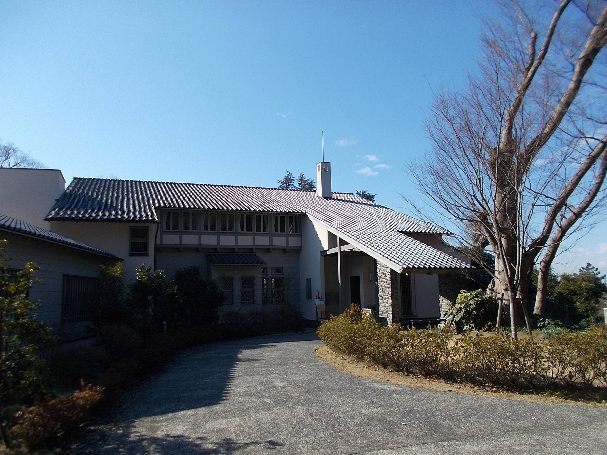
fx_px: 456
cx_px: 304
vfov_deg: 53.1
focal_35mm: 26
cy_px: 228
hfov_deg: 67.3
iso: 80
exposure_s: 1/160
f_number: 8
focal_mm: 4.6
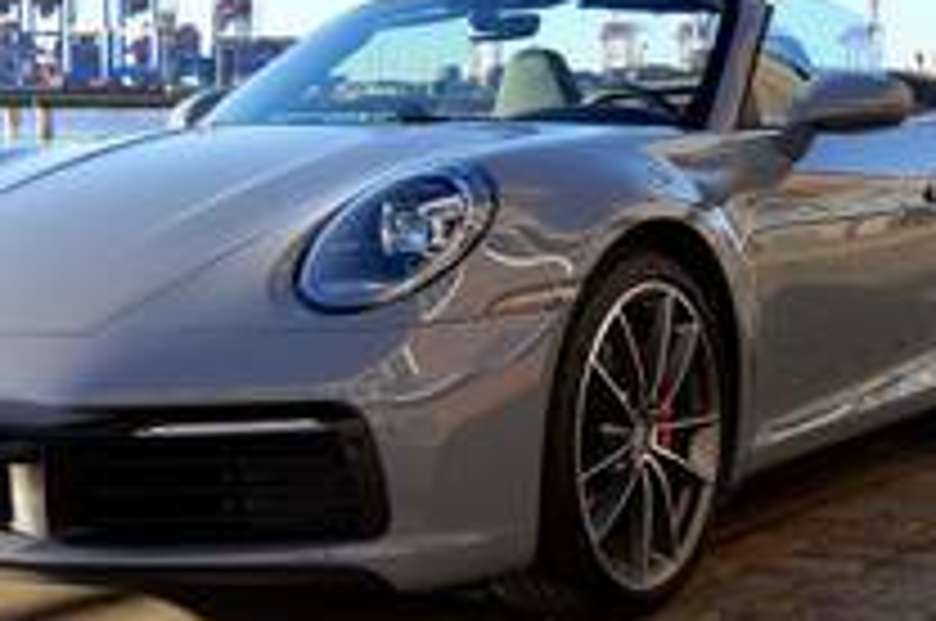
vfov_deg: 17.4
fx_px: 2025
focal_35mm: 78
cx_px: 423
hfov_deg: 26.0
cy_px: 248
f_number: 5
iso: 100
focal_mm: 30
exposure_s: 1/125
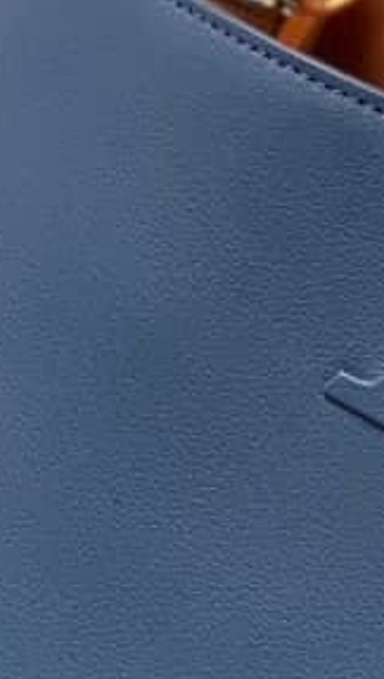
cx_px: 543
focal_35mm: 284
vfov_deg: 7.6
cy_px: 584
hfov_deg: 4.3
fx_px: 5127
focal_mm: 6
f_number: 2.4
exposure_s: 1/122
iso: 32
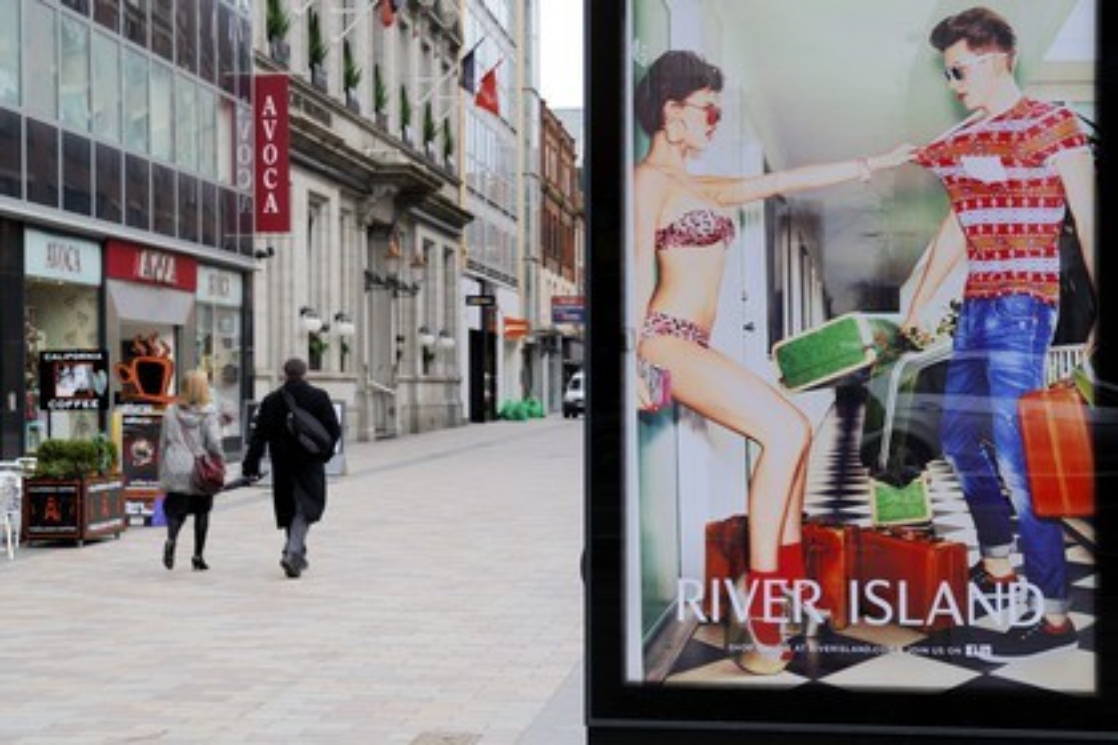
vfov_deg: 23.4
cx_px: 559
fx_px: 1801
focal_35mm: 58
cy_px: 372
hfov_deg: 34.5
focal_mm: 58
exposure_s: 1/160
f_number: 6.3
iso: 400
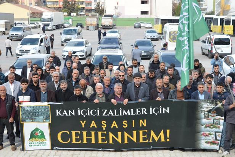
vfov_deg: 23.8
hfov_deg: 35.1
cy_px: 78
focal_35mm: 57
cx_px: 118
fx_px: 372
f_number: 6.3
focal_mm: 38
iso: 100
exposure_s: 1/160
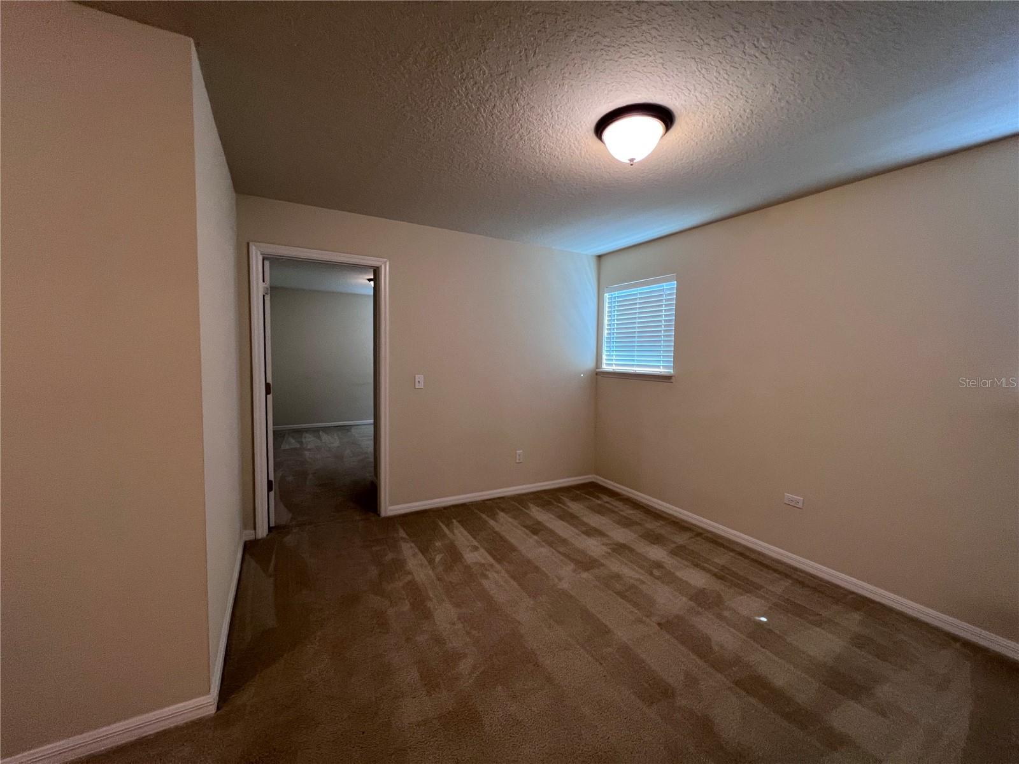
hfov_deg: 106.2
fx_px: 383
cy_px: 382
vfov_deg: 89.9
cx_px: 510
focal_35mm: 13
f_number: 1.8
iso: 200
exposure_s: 1/60
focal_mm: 1.57
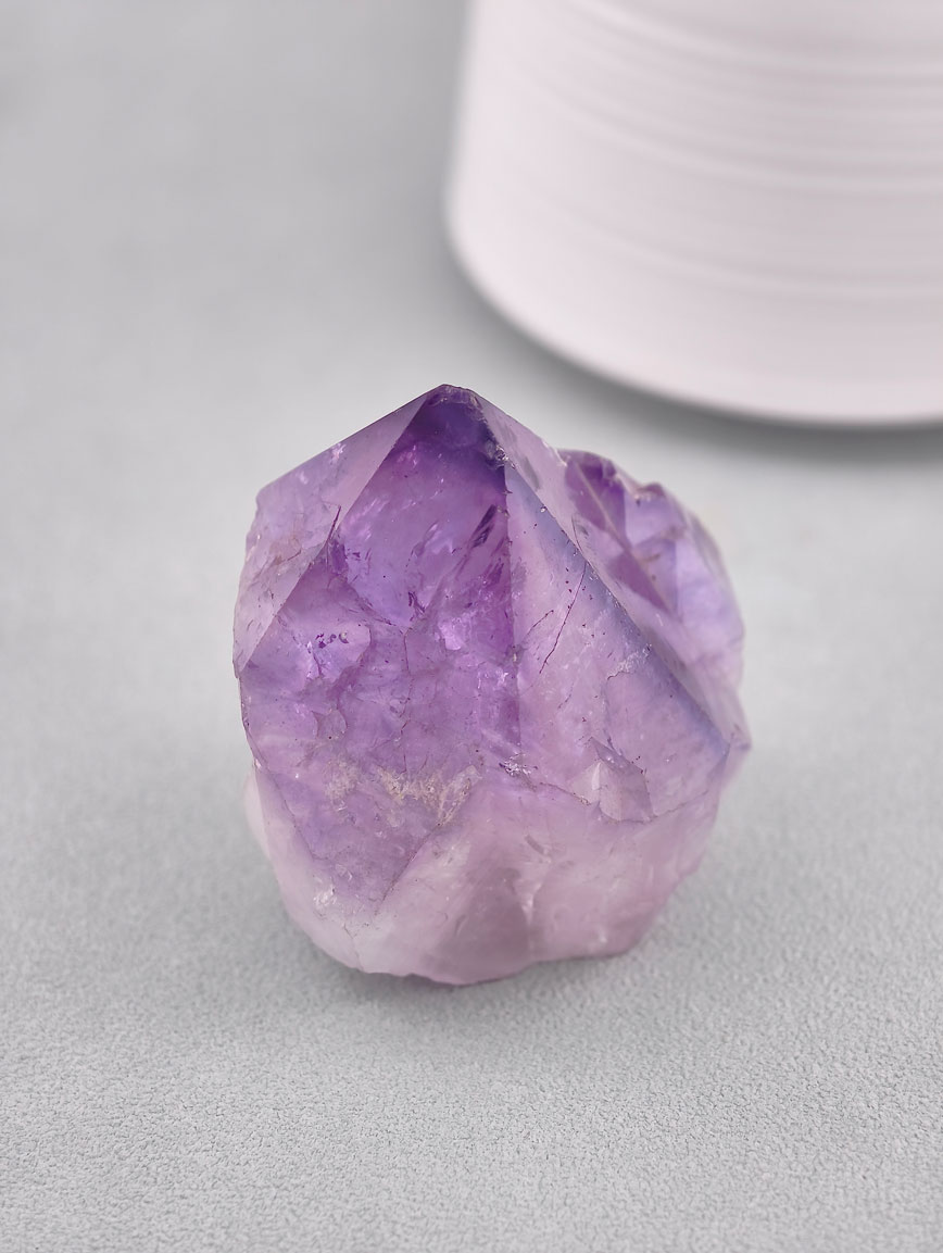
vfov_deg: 23.0
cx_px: 472
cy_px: 626
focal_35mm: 85
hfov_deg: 17.4
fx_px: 3080
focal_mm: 22.48
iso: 125
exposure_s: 1/160
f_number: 2.67
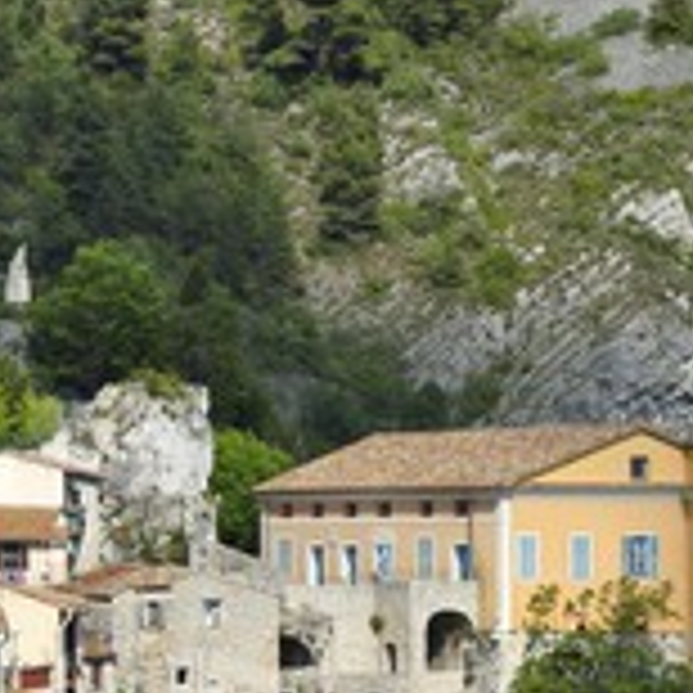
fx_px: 5345
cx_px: 68
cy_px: 495
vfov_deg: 7.4
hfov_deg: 7.4
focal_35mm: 236
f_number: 13
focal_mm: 102
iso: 200
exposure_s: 1/320
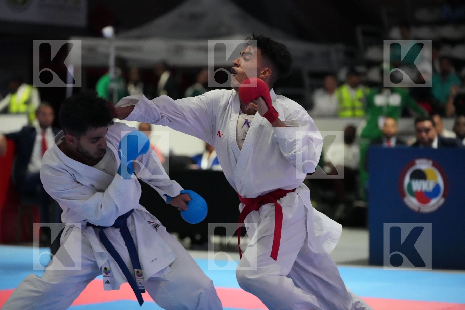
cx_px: 232
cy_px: 155
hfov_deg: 15.6
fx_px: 1692
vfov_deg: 10.5
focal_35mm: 131
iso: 12800
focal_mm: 131
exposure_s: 1/800
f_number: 2.8
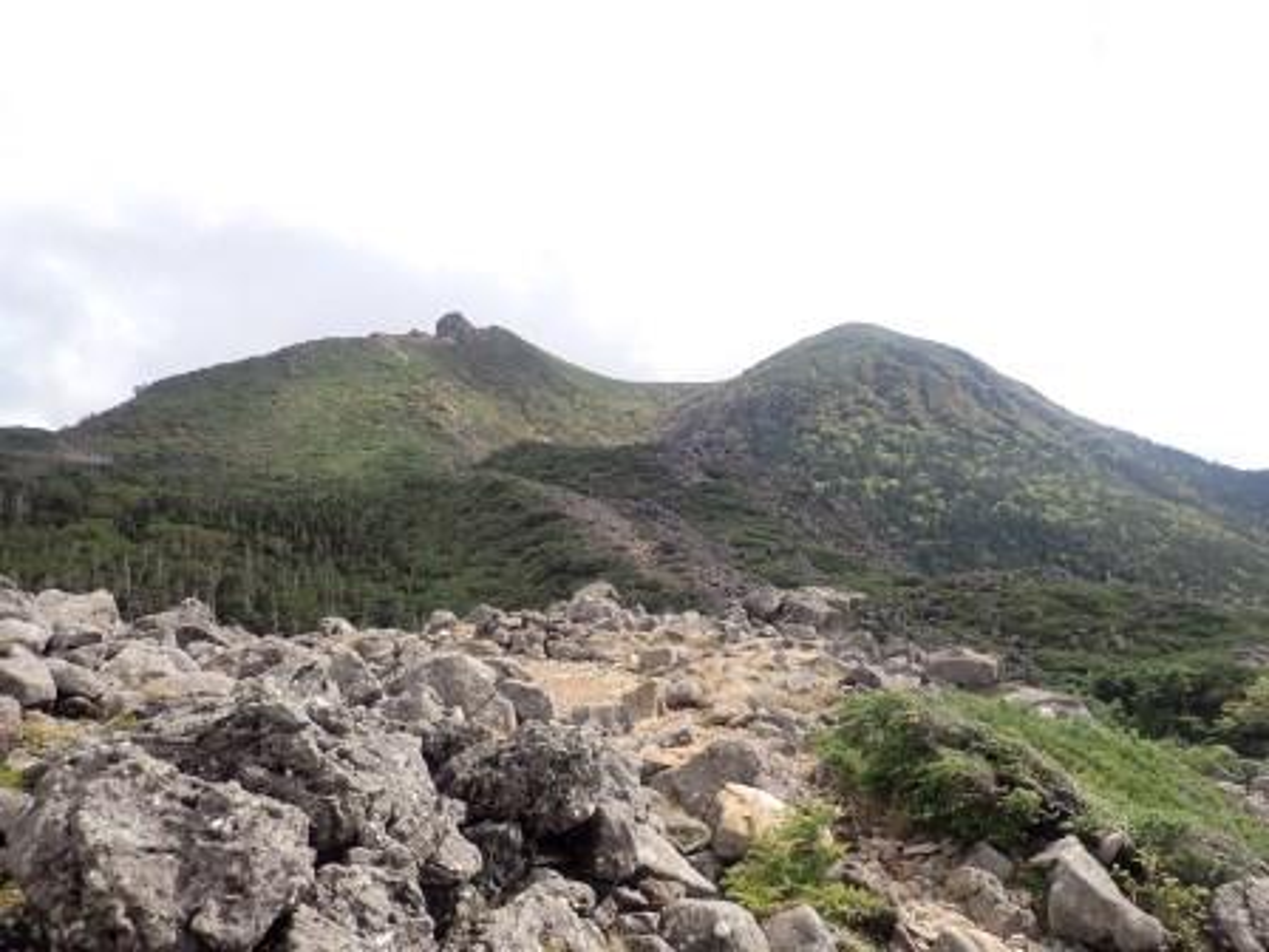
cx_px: 634
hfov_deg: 69.4
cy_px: 476
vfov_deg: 54.9
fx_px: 916
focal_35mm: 25
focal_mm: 4.5
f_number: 2.8
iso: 100
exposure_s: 1/800
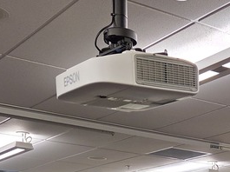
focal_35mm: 89
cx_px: 233
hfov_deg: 21.2
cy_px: 306
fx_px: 591
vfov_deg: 14.6
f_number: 1.8
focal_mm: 5.4
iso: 80
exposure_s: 1/120
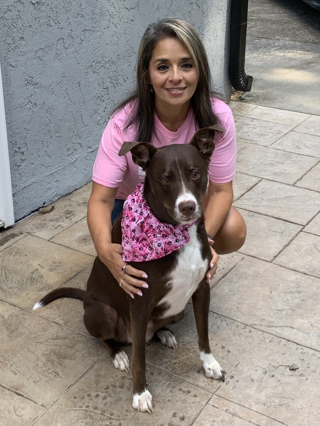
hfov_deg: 53.1
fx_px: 320
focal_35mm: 26
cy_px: 213
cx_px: 160
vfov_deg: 67.3
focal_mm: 4.25
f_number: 1.8
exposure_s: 1/186
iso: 25
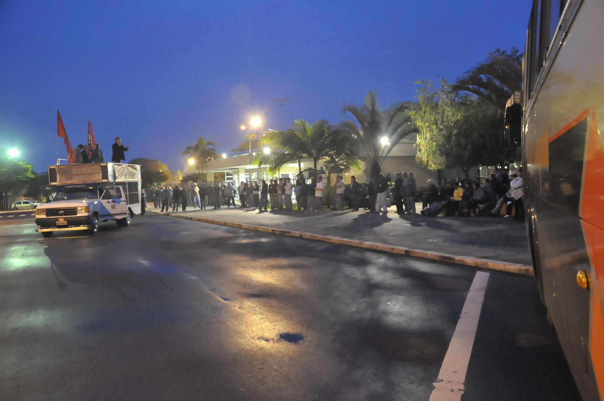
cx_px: 302
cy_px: 200
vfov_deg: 39.9
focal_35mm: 33
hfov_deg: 57.3
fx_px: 553
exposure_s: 1/6
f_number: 3.8
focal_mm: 22
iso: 3200
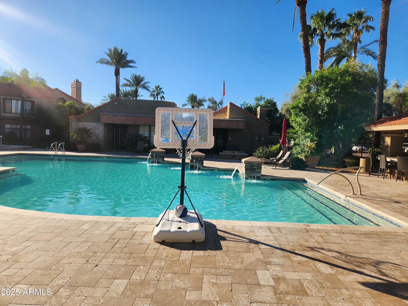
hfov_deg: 73.9
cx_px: 204
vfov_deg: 58.9
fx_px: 271
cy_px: 153
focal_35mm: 23
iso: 20
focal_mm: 5.4
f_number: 1.8
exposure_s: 1/1441
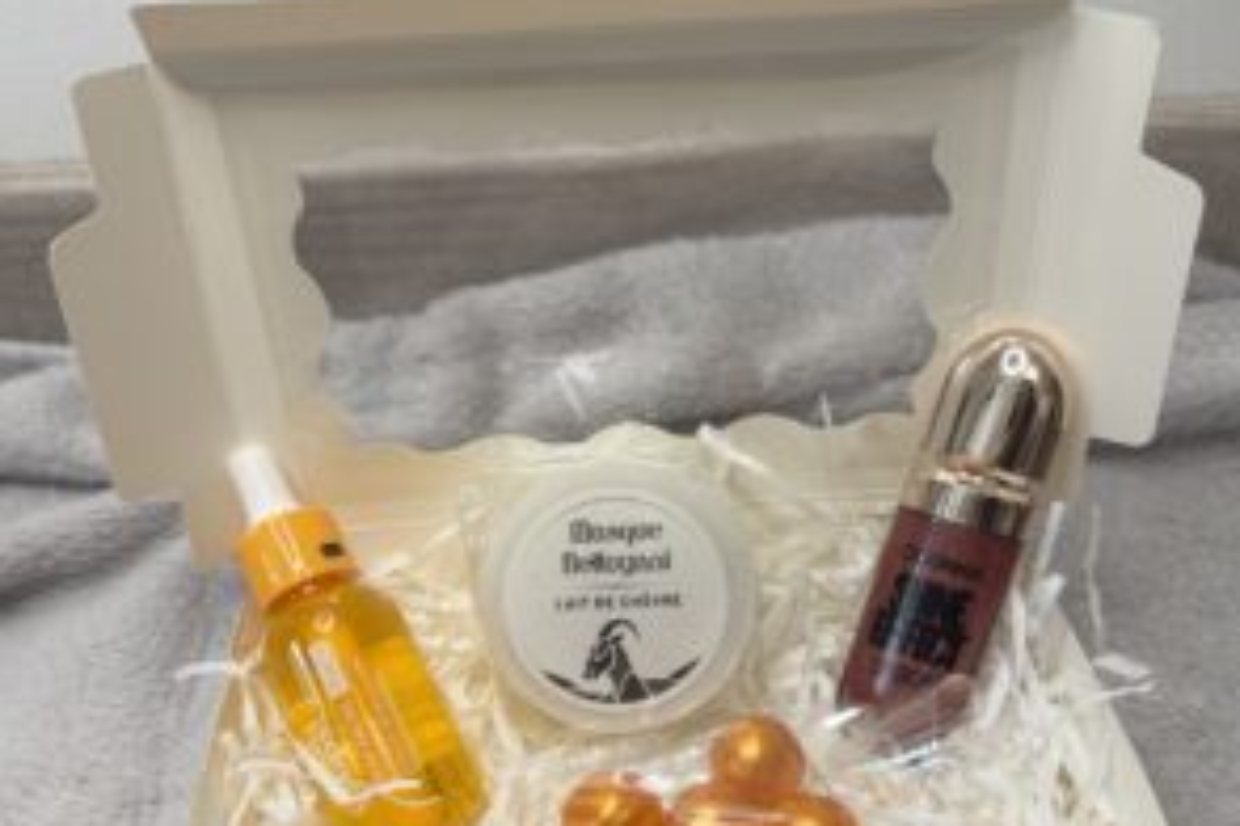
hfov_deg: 55.8
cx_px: 620
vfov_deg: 38.1
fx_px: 1171
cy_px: 603
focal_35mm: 34
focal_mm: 6.76
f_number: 1.78
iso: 200
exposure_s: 1/97
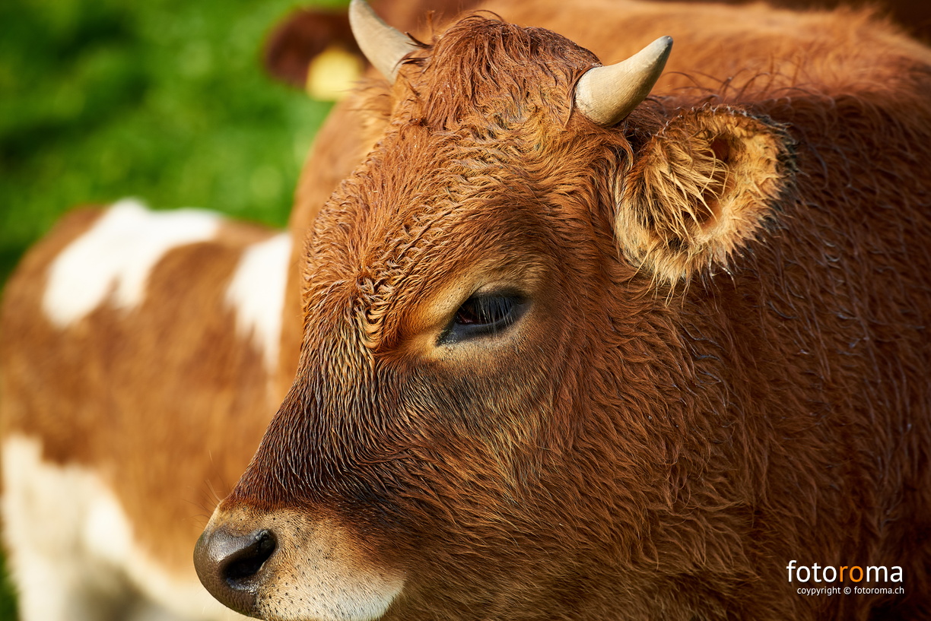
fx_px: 4527
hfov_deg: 11.7
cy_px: 310
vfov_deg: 7.9
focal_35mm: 175
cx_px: 466
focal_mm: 175
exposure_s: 1/100
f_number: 6.3
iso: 400
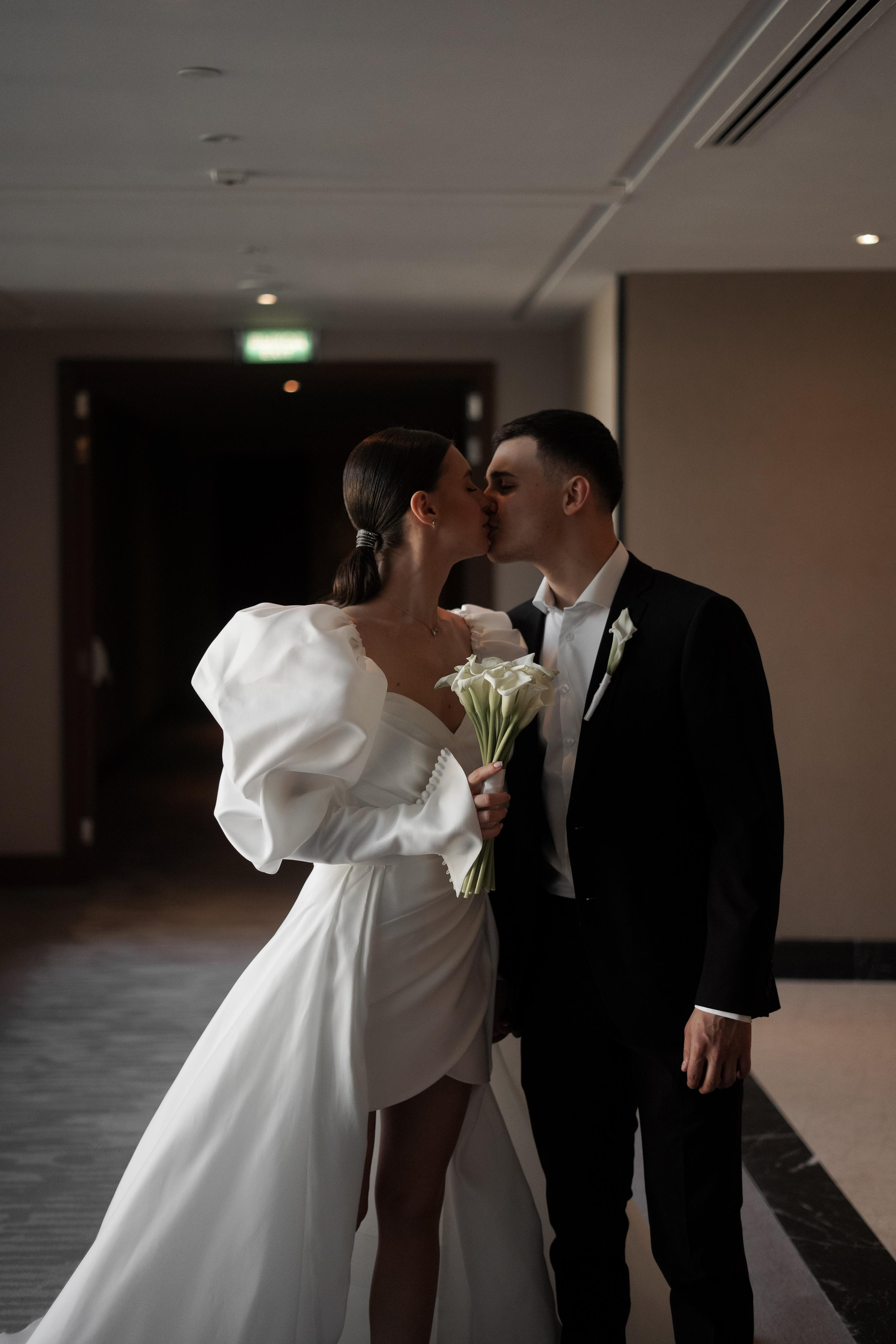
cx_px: 448
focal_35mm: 50
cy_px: 672
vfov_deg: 39.6
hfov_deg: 27.0
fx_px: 1867
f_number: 1.8
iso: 640
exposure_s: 1/1000
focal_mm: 50
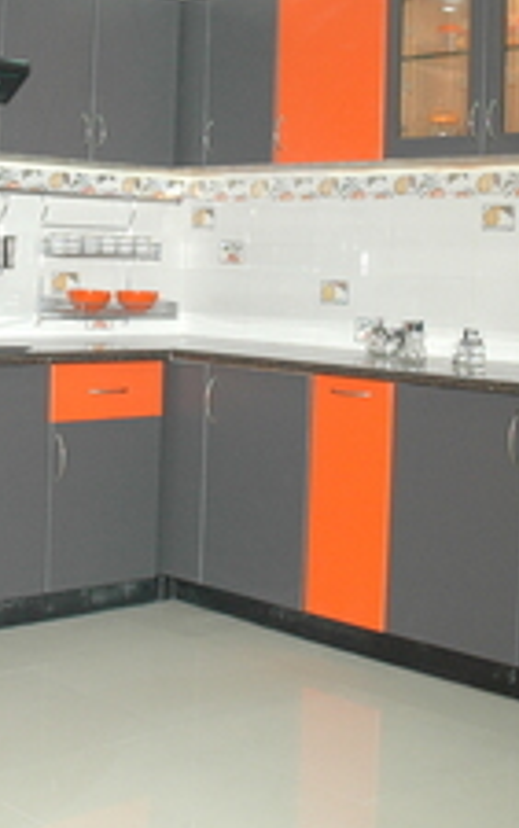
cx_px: 155
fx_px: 1378
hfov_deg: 21.2
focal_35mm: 61
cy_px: 247
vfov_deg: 33.0
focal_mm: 18
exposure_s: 1/60
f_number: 5.6
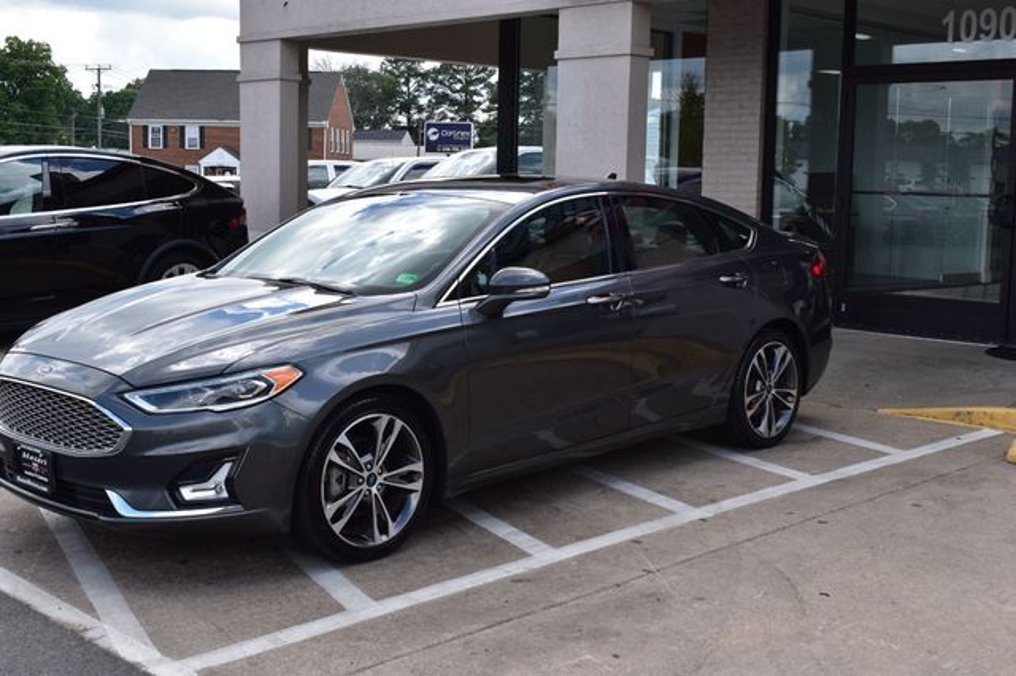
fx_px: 1312
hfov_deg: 42.3
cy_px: 338
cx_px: 508
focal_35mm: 46
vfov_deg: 28.9
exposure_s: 1/400
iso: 400
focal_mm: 31
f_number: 11
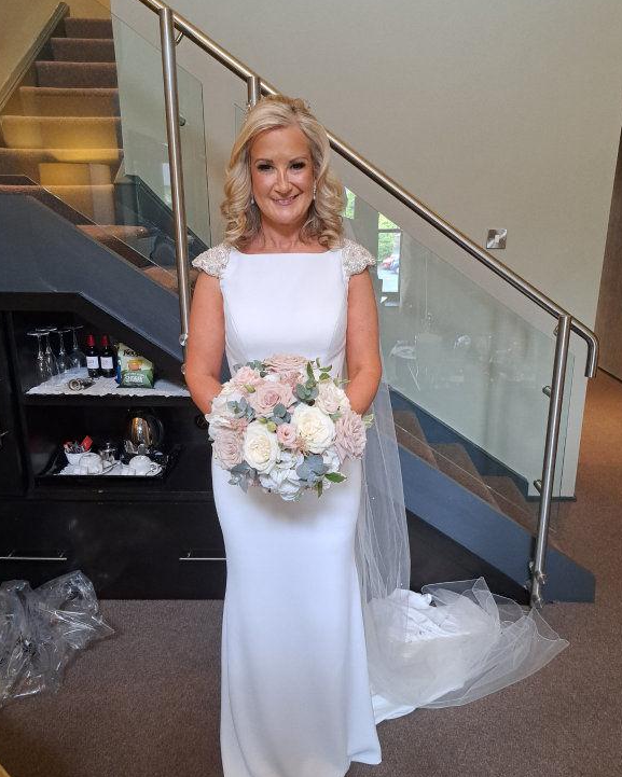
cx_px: 313
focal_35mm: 26
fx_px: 598
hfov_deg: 54.9
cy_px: 384
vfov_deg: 66.0
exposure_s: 1/50
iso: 400
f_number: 1.8
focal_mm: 5.2
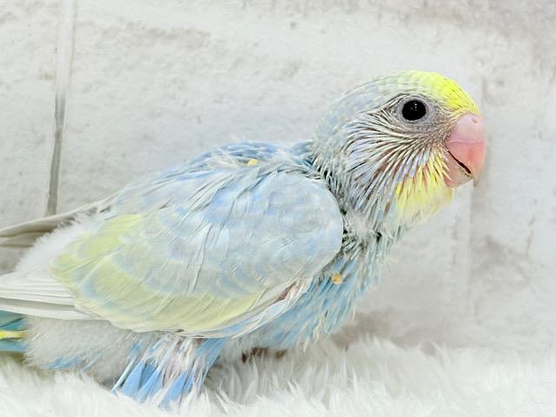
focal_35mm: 52
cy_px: 208
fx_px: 835
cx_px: 278
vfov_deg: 28.0
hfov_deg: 36.8
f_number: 1.6
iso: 64
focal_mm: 5.96
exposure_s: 1/100
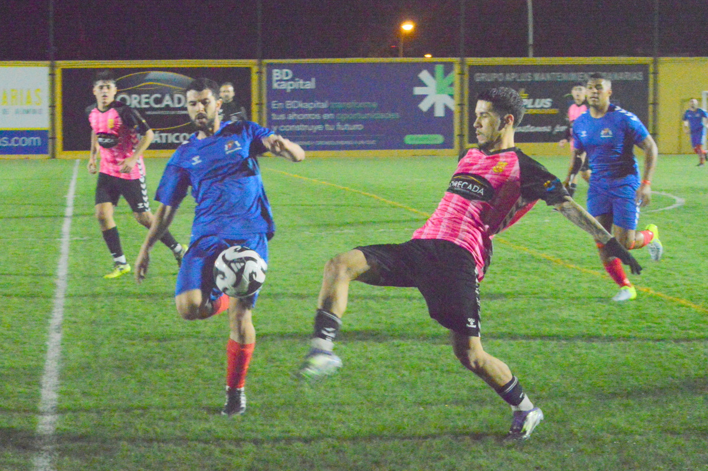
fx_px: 1621
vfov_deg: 16.5
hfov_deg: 24.6
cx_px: 354
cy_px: 236
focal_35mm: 82
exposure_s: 1/4000
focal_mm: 55
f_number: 8
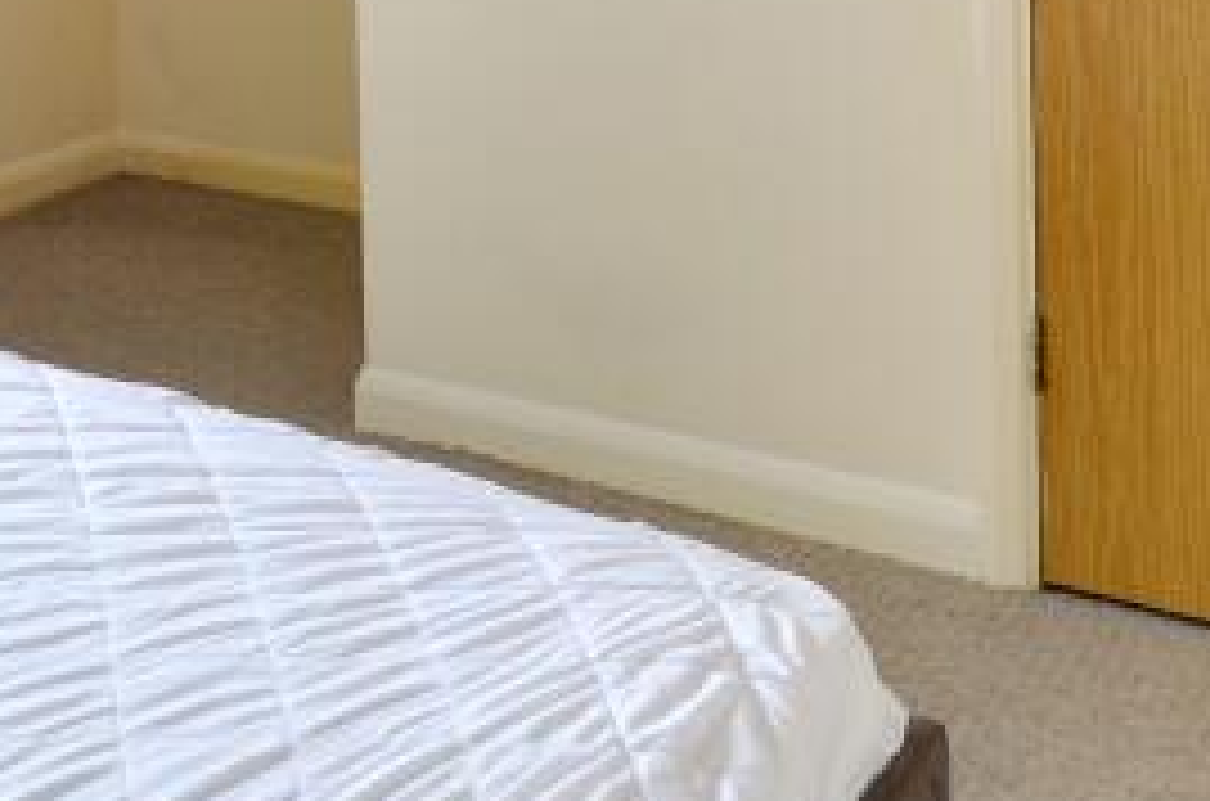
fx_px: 1911
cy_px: -270
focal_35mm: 57
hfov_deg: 28.9
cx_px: -342
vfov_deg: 21.2
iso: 200
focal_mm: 10
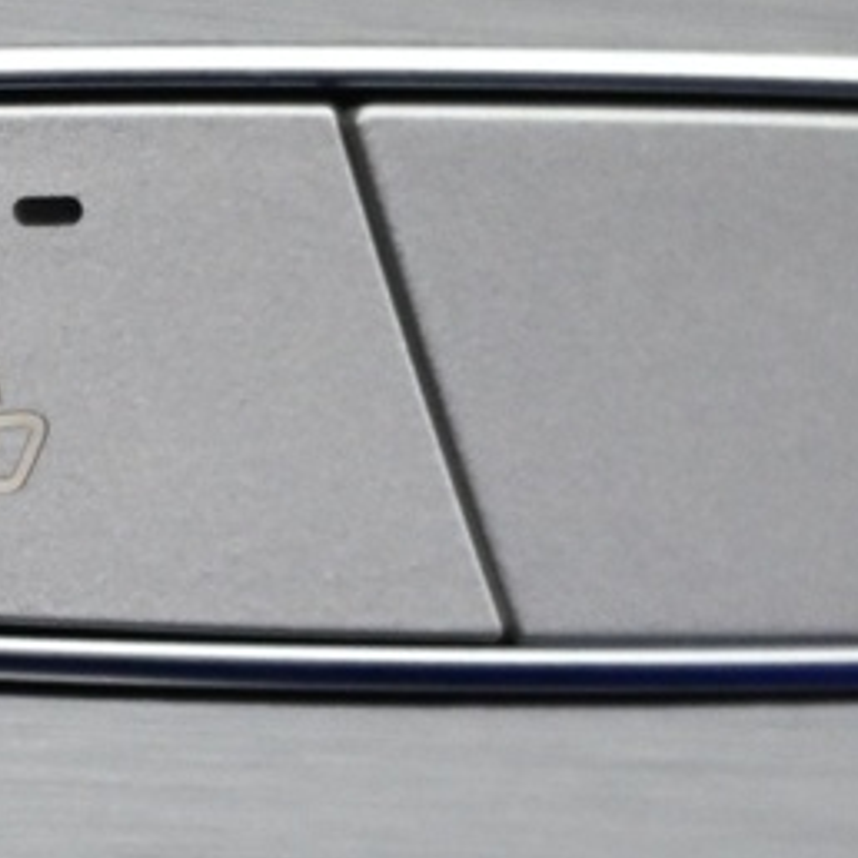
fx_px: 4487
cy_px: 1004
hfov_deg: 10.0
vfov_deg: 10.7
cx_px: -951
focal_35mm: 160
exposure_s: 1/20
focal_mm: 20
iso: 1600
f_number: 3.8
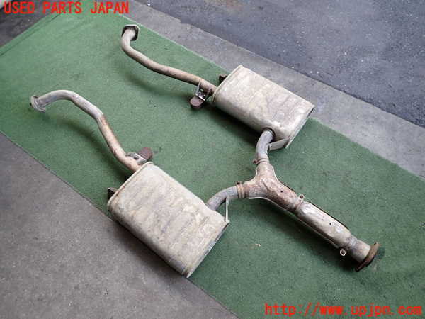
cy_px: 160
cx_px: 212
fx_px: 307
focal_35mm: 25
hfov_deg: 69.4
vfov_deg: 54.9
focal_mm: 4.5
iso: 125
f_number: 2
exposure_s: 1/125
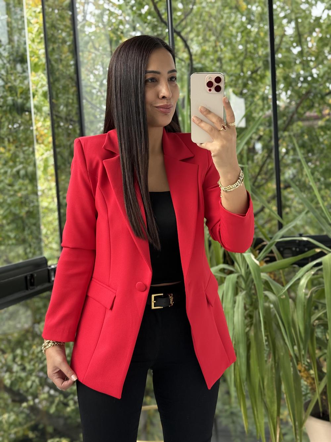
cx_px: 166
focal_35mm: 48
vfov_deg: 39.7
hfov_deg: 30.3
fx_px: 612
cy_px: 221
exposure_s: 1/242
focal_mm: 6.76
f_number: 1.78
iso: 160
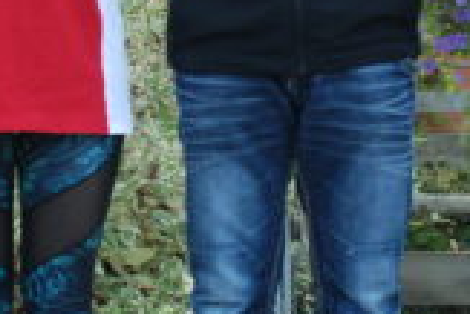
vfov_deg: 6.0
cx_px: 288
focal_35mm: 228
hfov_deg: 9.0
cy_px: -3
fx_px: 2985
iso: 200
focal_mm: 31
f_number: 4.2
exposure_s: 1/60
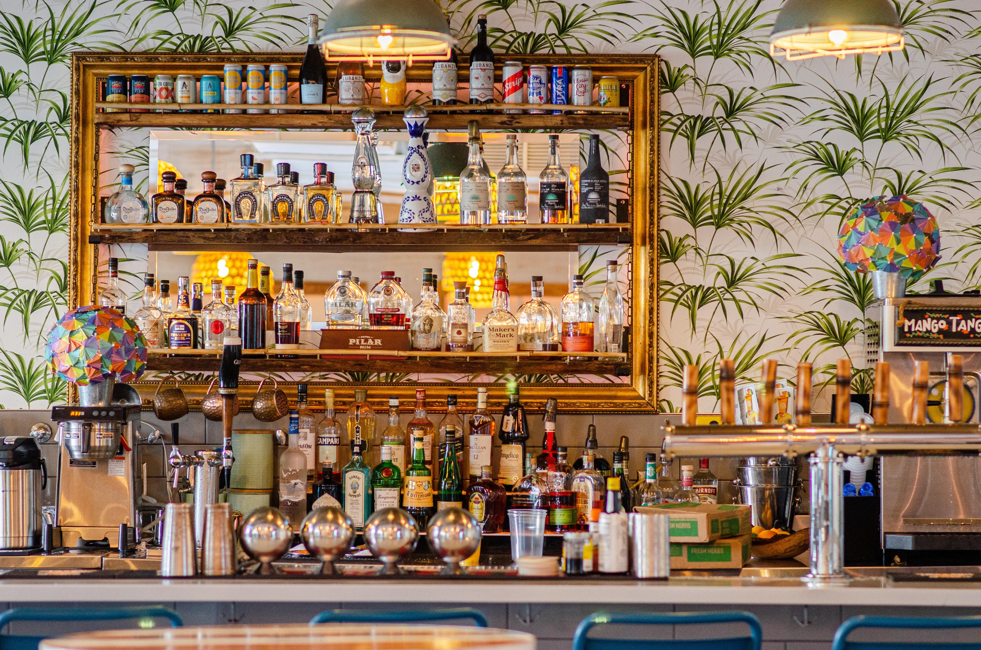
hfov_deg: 16.1
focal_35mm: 128
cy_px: 325
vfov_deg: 10.7
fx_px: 3467
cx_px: 490
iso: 500
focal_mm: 85
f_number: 2.5
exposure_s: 1/160
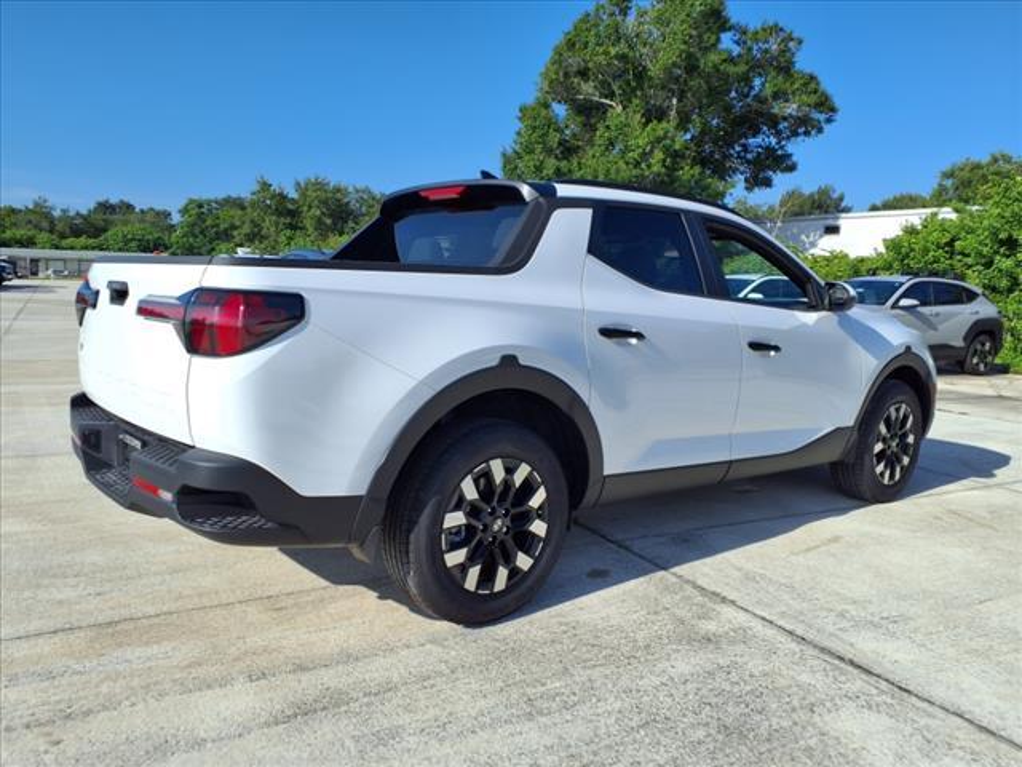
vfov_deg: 51.4
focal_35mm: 27
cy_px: 384
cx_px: 511
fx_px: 797
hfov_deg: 65.3
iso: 40
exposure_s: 1/2500
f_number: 1.9
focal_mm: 3.58
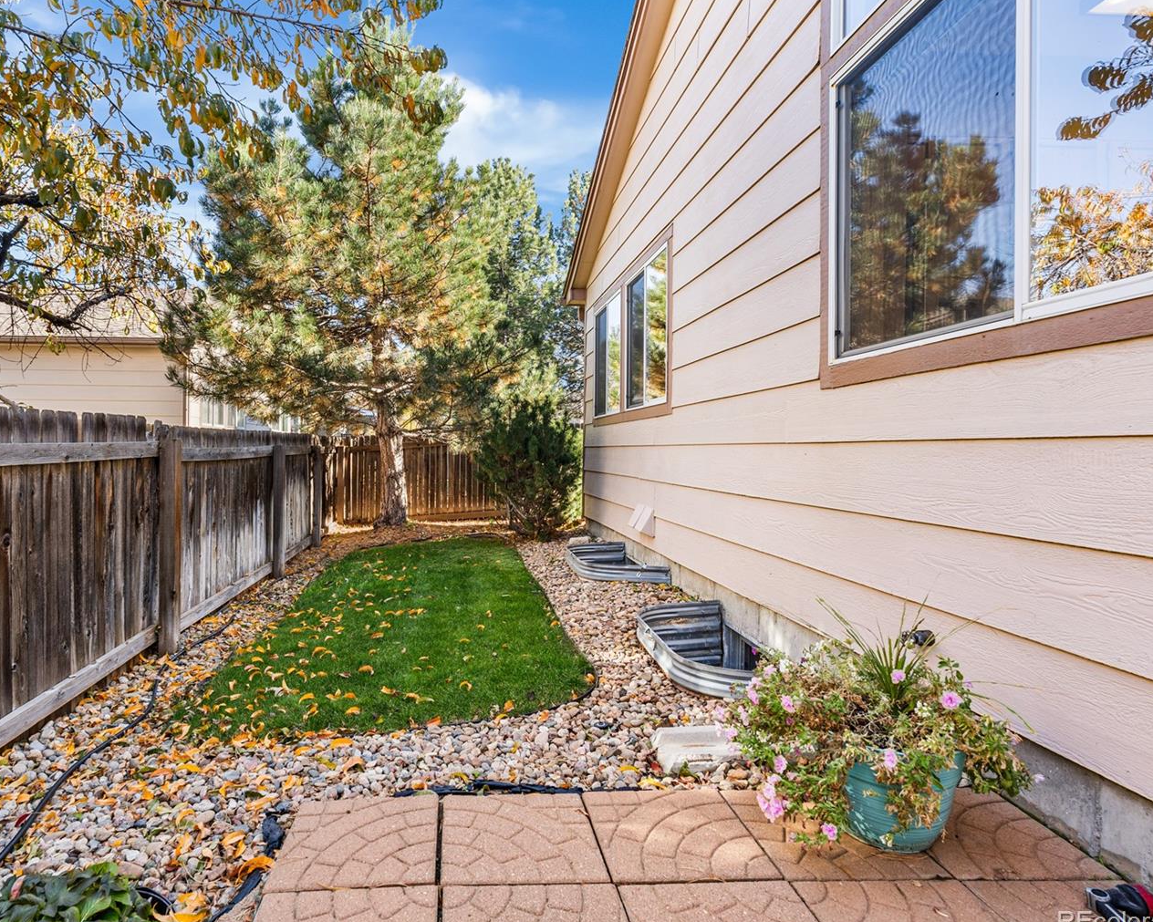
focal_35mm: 20
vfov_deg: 69.2
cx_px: 475
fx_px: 669
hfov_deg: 80.8
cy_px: 454
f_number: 8
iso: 400
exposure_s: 1/50
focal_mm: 16.5
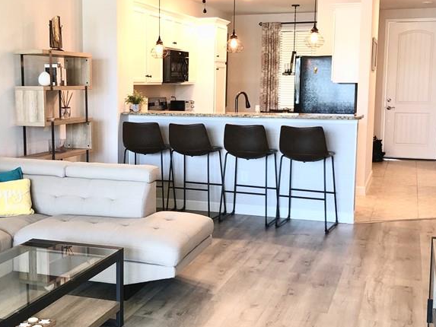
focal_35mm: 50
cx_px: 153
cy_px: 162
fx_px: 630
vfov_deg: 29.1
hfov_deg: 37.8
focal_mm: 4
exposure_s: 1/20
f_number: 1.8
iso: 40
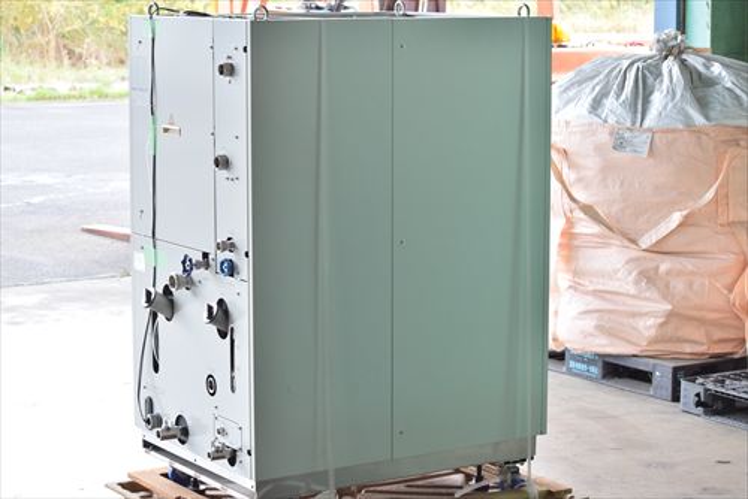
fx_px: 1715
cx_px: 374
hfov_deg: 24.6
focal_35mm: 82
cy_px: 250
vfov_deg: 16.6
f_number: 6.3
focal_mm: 55
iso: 1250
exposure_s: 1/80
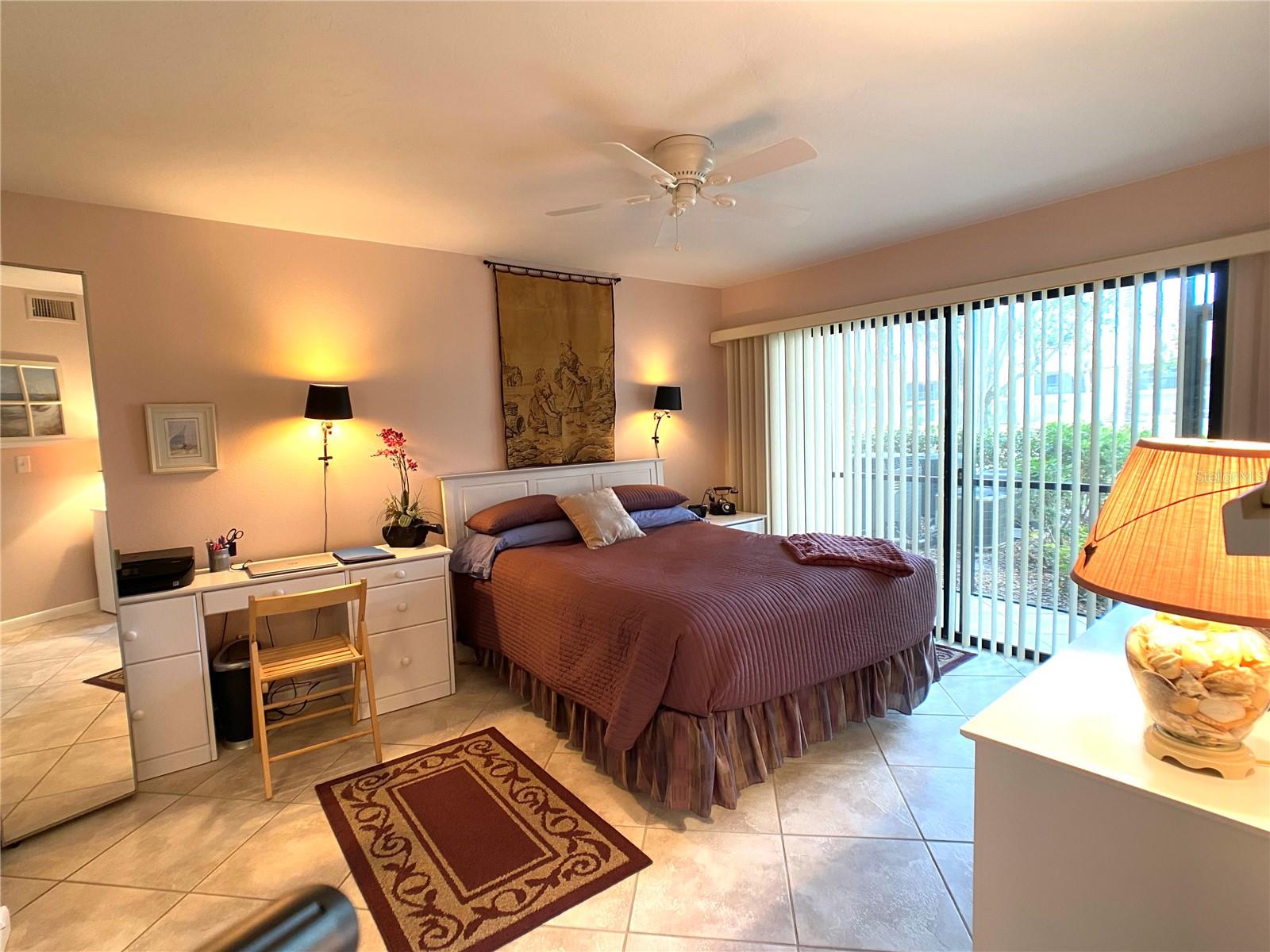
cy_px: 476
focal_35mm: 26
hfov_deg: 67.3
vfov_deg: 53.1
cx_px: 635
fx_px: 954
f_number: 1.8
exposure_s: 1/60
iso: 125
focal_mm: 4.25
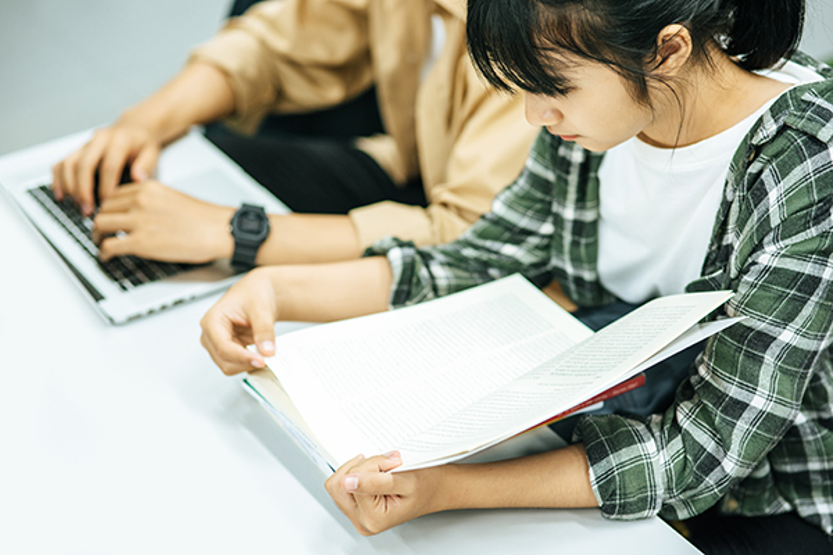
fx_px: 1967
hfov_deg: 23.9
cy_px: 278
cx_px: 416
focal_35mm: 85
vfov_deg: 16.1
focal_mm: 85
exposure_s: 1/100
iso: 400
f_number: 2
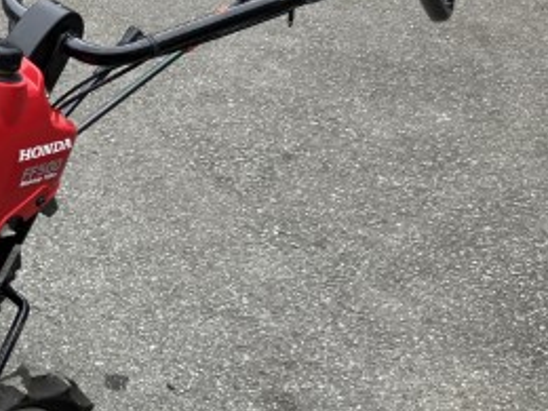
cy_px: 251
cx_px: -124
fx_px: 1092
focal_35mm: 69
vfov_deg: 21.3
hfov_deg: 25.1
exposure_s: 1/100
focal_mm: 3.99
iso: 40
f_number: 1.8
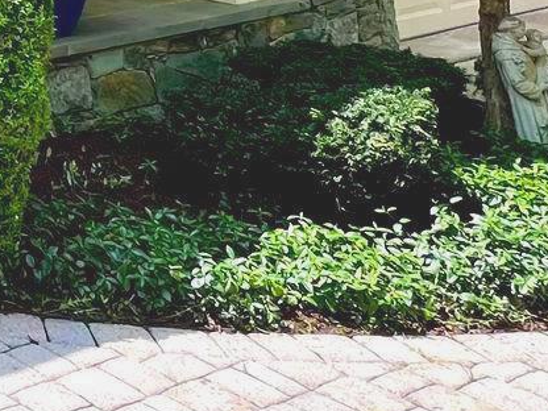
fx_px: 1013
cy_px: -291
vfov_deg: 18.7
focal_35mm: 64
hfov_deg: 20.5
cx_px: -456
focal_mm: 1.57
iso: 32
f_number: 1.8
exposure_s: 1/389
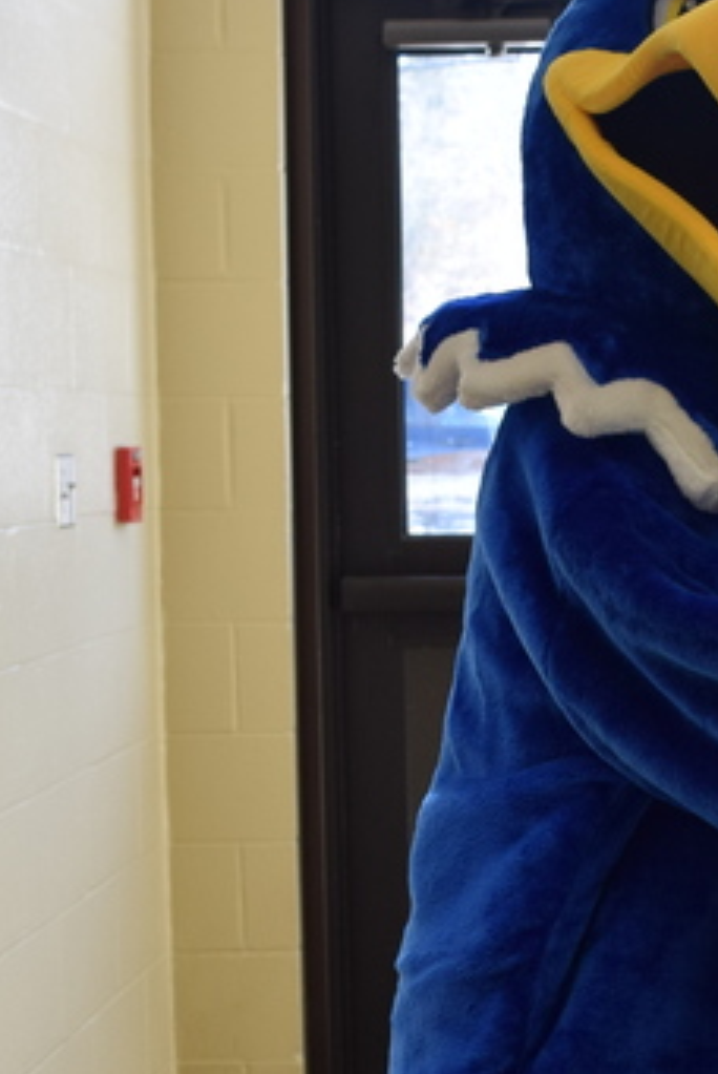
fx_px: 2956
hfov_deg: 13.6
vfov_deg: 20.5
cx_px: 742
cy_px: 706
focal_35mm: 99
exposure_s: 1/125
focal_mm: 22
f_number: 5.6
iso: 400
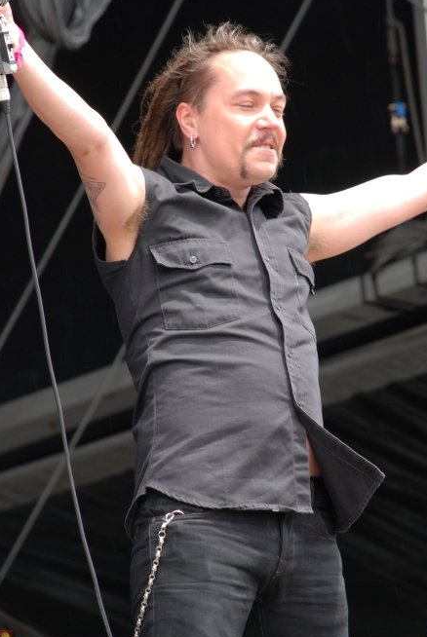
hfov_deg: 5.8
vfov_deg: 8.6
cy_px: 294
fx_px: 4249
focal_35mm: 240
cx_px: 234
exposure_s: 1/125
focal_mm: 135
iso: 250
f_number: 5.6
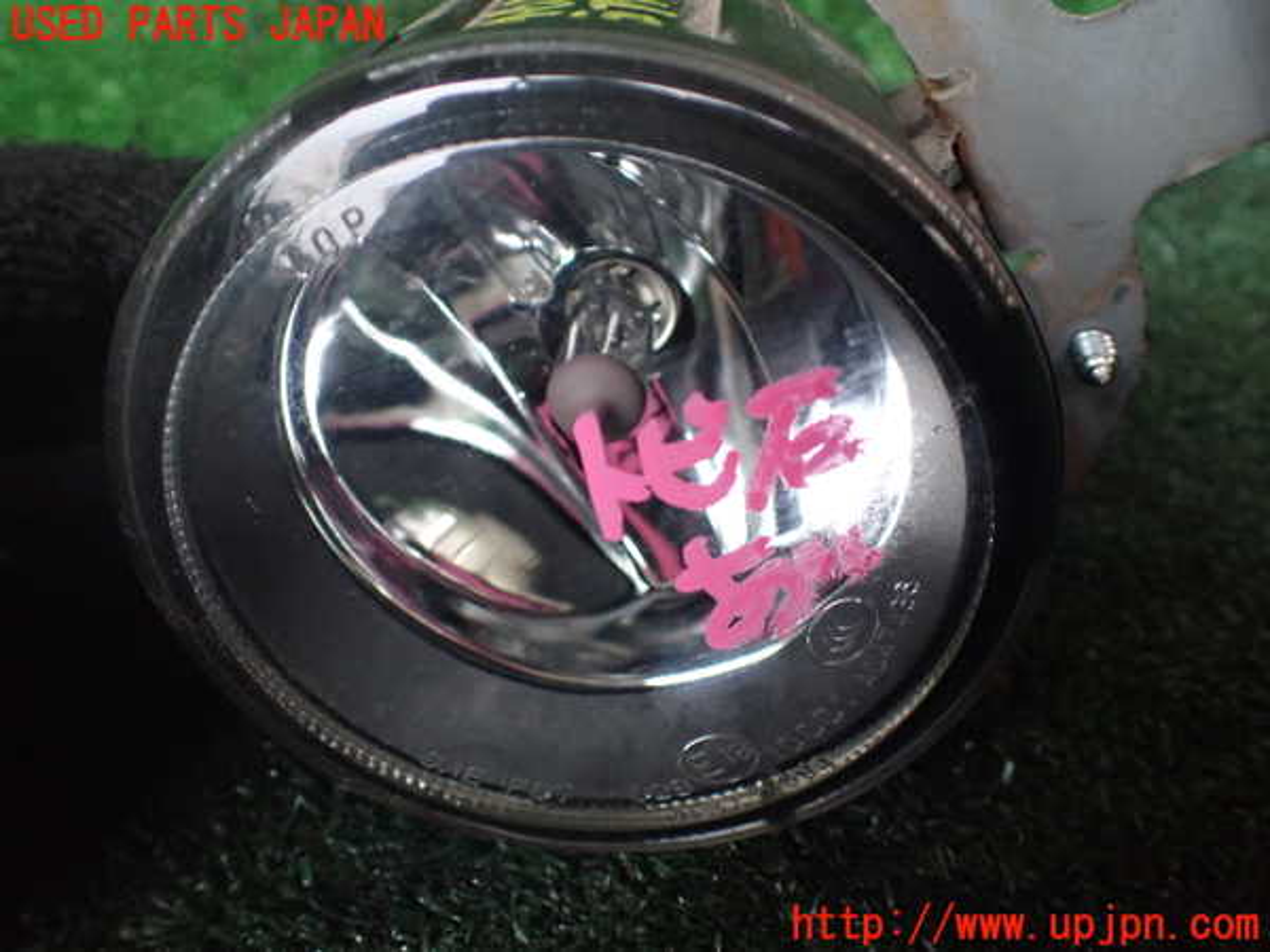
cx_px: 635
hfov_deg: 60.0
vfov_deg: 46.8
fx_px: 1101
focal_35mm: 30
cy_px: 476
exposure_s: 1/60
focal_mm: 5.4
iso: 800
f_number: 2.3
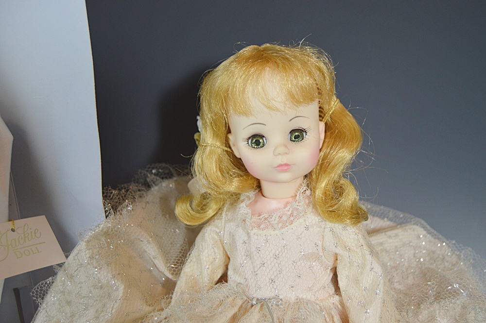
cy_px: 162
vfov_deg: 28.0
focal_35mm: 48
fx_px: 647
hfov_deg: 41.1
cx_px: 243
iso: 640
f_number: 4.5
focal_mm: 32
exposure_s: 1/60
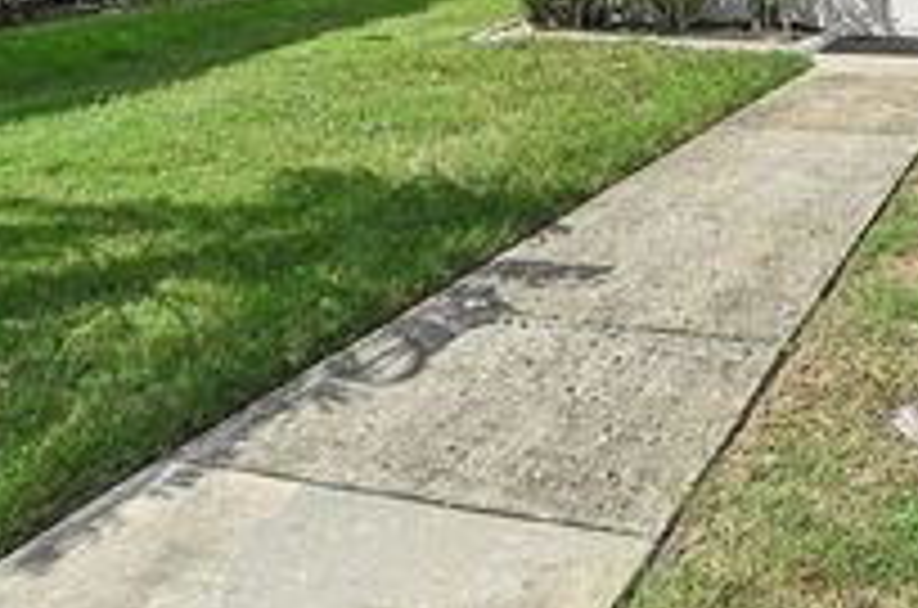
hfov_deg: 44.8
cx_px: 990
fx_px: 840
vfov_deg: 33.4
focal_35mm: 33
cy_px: -97
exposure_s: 1/2000
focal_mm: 14
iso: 400
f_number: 8
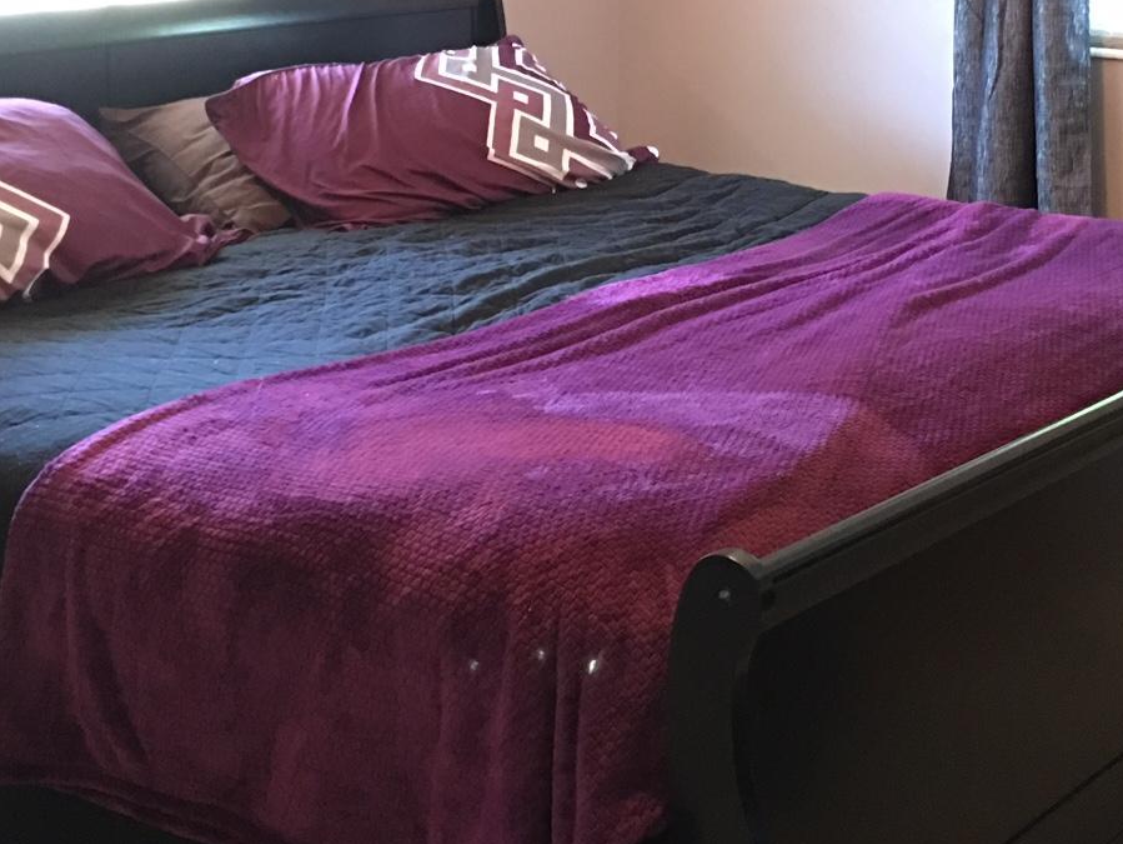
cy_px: 75
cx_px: 698
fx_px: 2110
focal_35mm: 65
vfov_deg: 22.0
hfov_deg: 29.7
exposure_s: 1/4
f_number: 2.2
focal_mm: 4.15
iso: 80
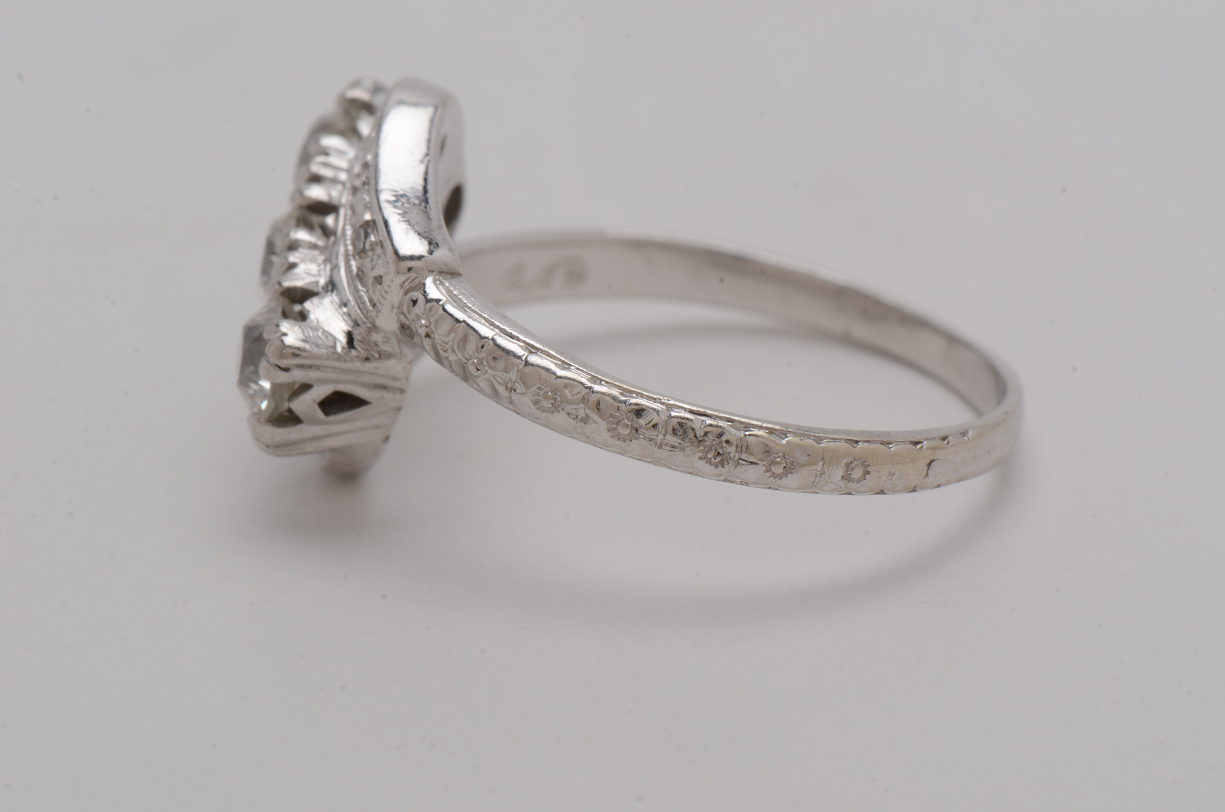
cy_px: 406
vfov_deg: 10.7
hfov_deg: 16.1
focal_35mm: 128
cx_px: 612
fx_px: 4330
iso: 200
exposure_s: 1/125
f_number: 22
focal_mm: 85
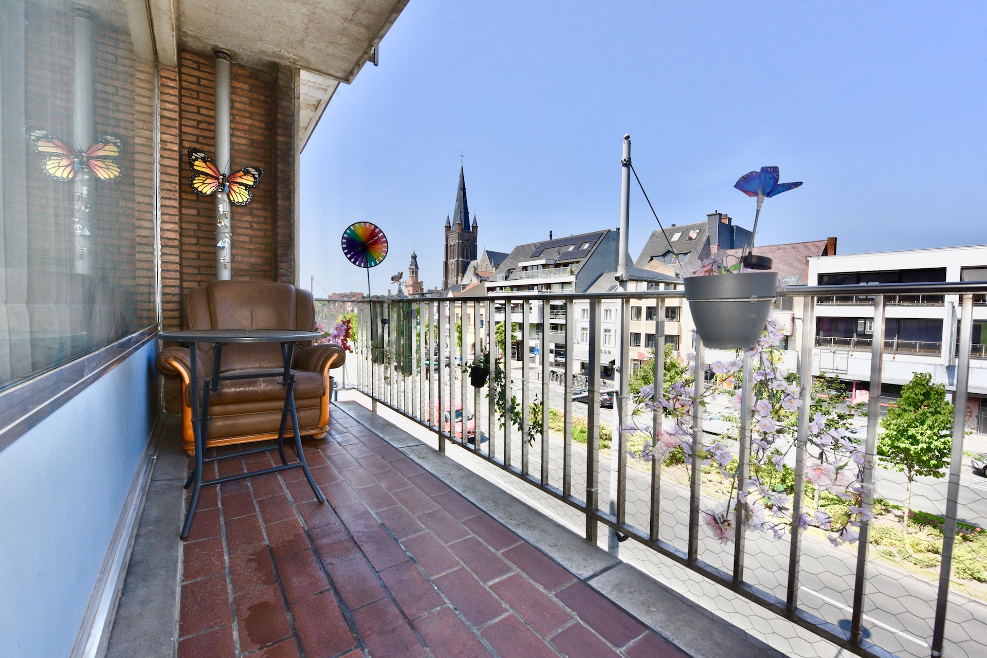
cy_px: 329
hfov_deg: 104.3
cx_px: 494
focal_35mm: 14
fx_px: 384
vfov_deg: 81.2
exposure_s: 1/200
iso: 200
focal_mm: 14
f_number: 14
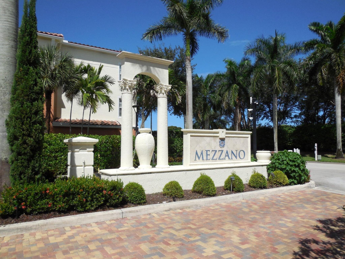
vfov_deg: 54.9
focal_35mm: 25
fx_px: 249
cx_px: 172
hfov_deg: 69.4
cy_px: 130
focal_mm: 4.5
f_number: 6.2
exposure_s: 1/640
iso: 125
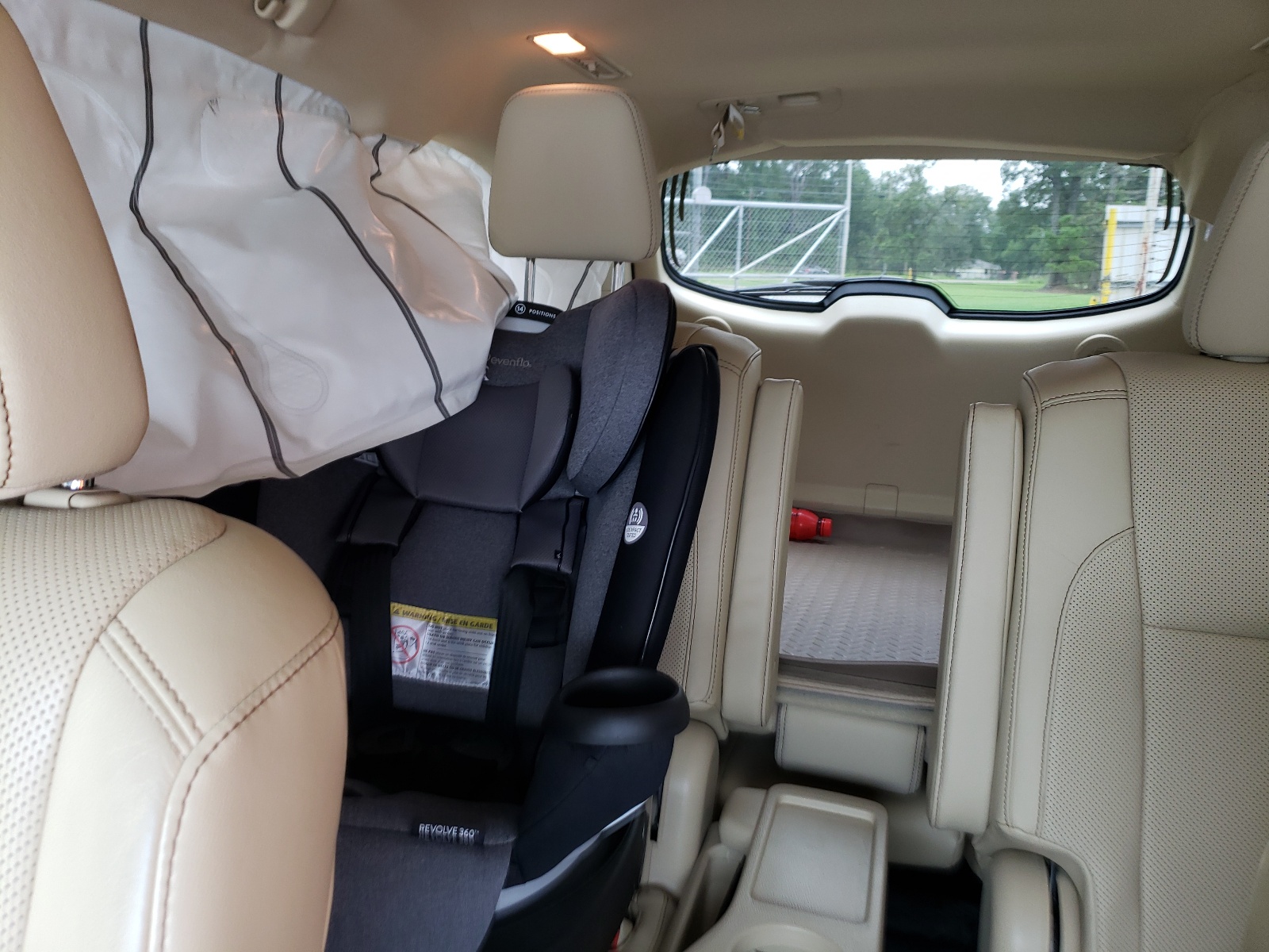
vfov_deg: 53.1
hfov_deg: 67.3
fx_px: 953
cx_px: 634
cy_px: 476
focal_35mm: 26
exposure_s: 1/60.2
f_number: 1.5
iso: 62
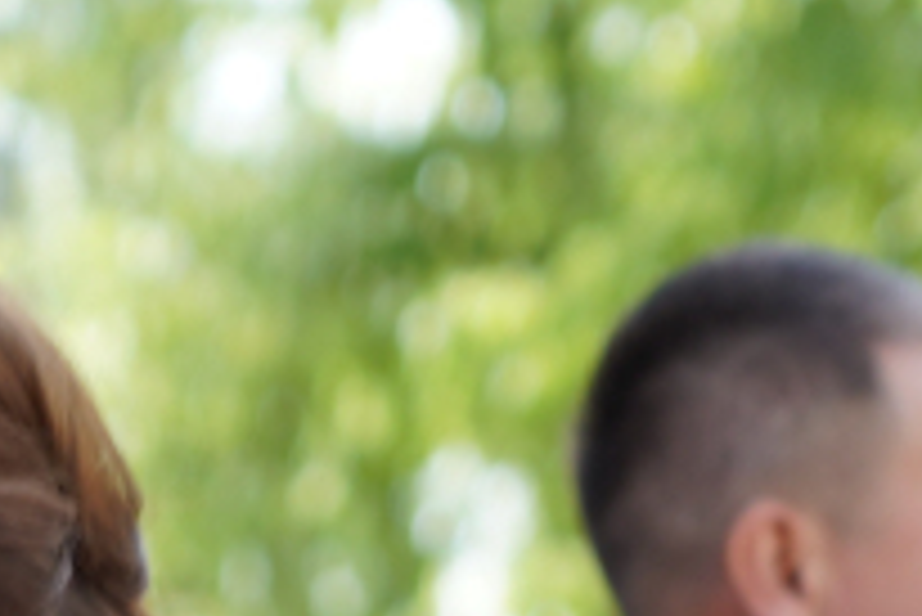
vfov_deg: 2.9
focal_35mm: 463
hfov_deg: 4.4
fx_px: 11866
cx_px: -54
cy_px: 1729
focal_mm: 73
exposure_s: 1/100
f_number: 4.5
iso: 100
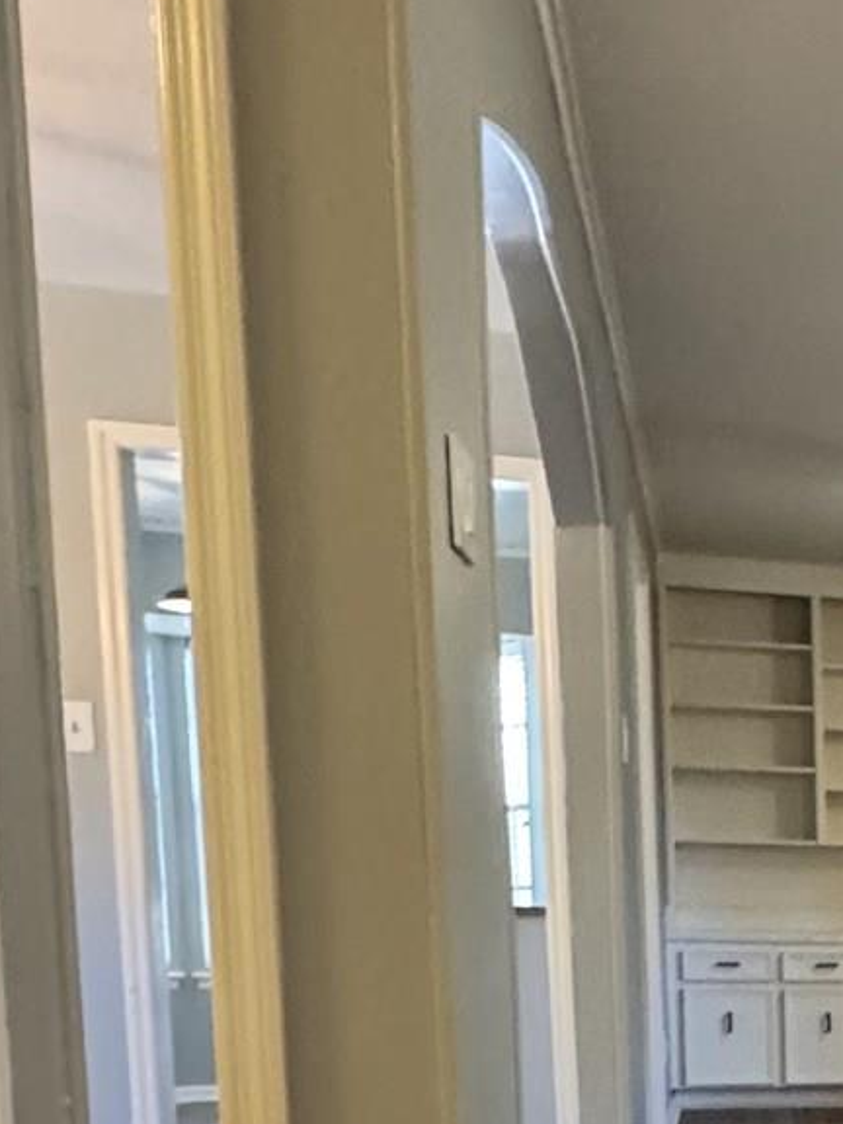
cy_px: 1093
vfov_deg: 32.0
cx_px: 1456
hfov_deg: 20.1
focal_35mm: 56
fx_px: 1818
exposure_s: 1/60
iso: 640
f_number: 2.2
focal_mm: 2.22
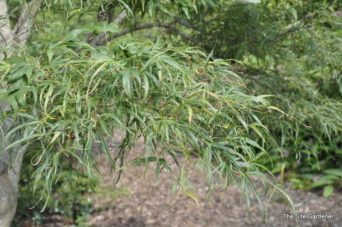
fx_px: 683
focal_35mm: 72
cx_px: 171
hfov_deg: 28.1
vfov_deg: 18.9
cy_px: 114
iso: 200
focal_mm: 48
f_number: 9.5
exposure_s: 1/90
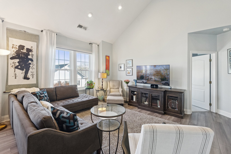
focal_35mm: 16
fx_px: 103
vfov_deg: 73.8
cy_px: 77
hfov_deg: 96.7
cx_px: 116
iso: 5000
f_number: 7.1
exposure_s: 1/125
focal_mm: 16
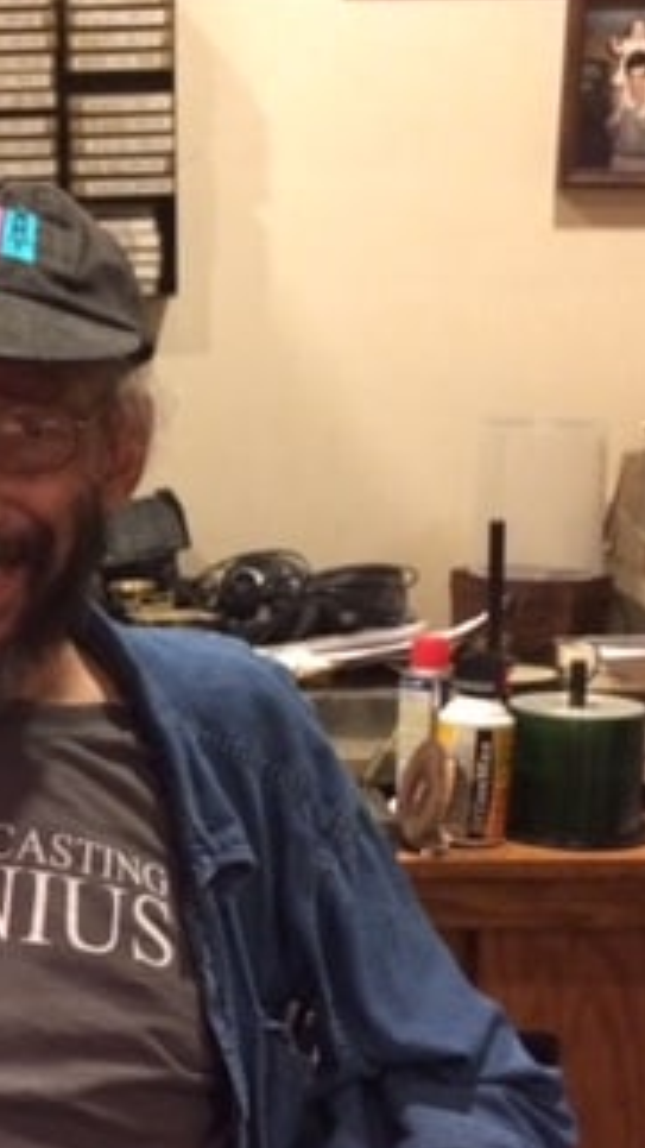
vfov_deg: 32.2
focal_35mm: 65
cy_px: 702
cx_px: -7
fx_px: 1977
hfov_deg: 18.0
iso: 400
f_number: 2.2
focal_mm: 4.12
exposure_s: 1/15
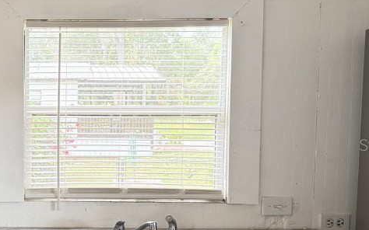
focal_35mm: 55
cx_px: 34
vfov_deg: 23.5
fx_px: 553
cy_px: 145
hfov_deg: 34.7
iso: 200
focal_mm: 6.76
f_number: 1.78
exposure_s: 1/62
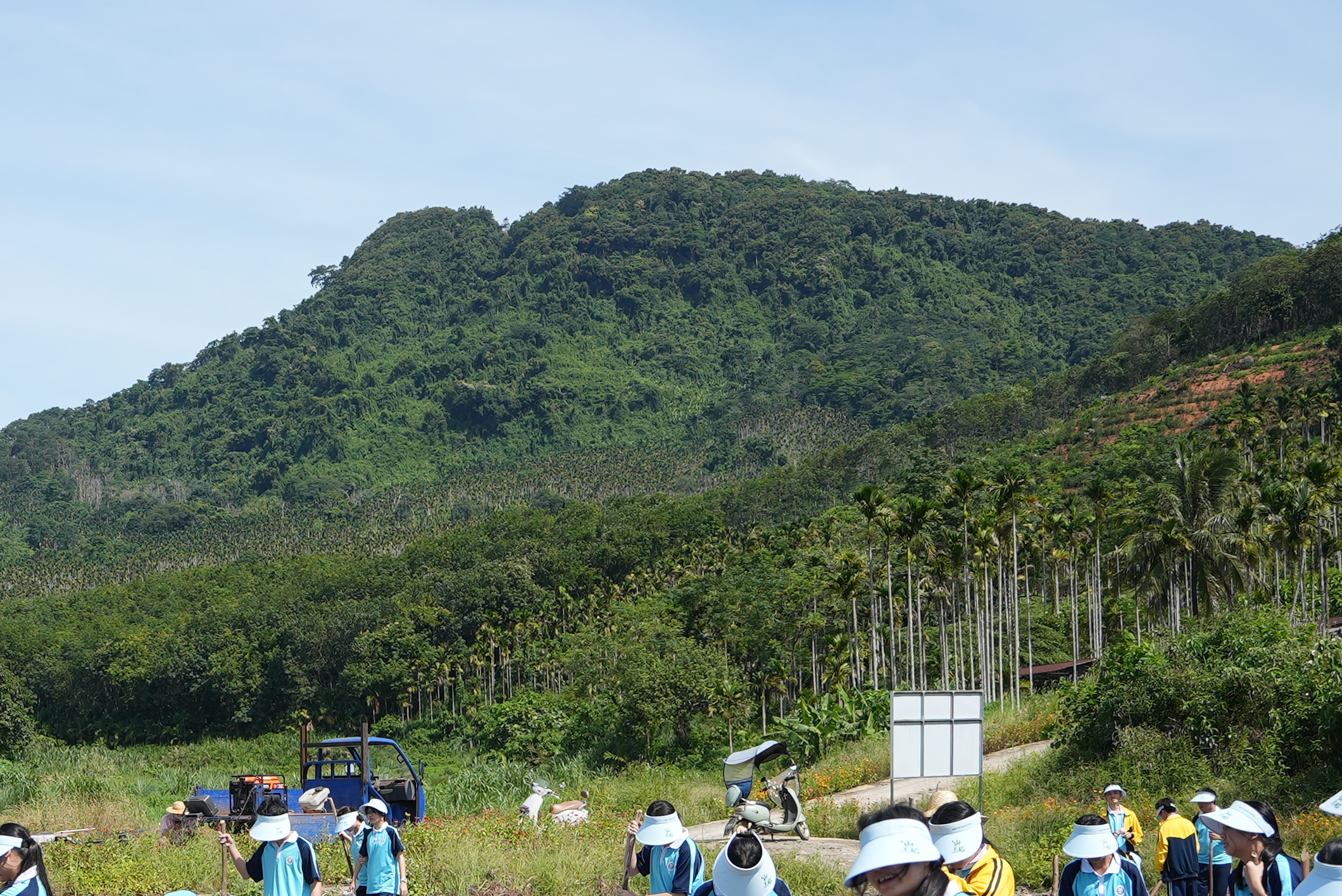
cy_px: 701
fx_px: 2462
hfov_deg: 30.1
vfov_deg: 20.4
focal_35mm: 66
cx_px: 354
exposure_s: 1/1000
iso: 100
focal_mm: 33
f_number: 3.5
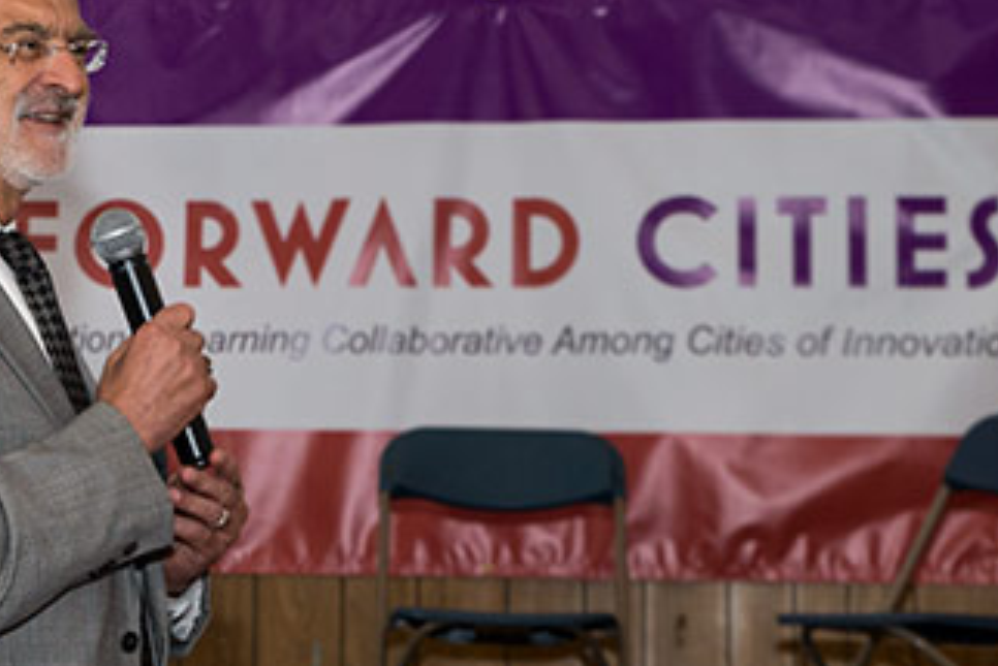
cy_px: 370
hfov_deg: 22.2
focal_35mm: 90
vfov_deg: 15.2
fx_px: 2496
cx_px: 133
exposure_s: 1/180
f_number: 6.7
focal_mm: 50
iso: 1250
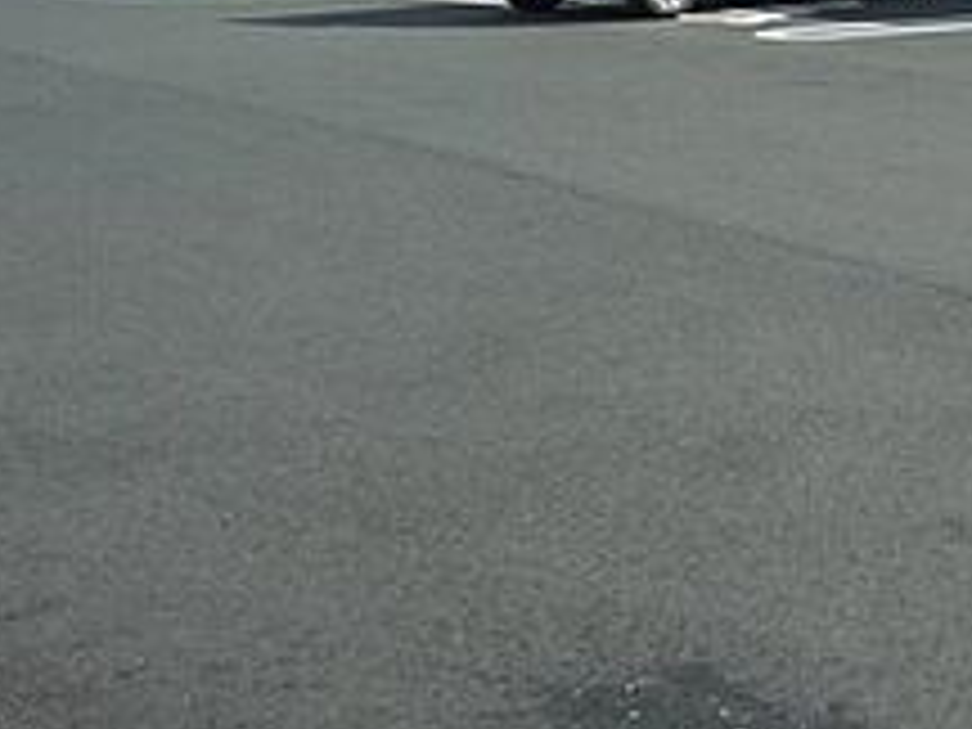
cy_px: -169
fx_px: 2415
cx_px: 1071
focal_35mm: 86
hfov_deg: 21.6
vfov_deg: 16.4
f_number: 4.5
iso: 100
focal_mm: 4.4
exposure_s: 1/800
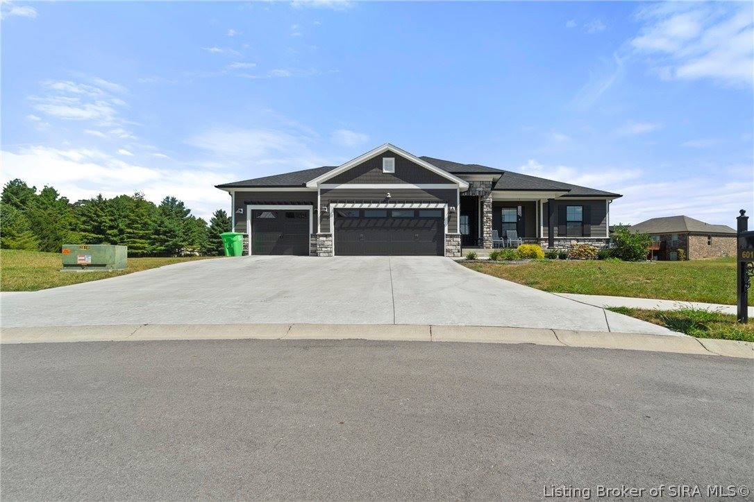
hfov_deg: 100.4
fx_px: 314
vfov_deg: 77.3
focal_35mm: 15
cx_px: 377
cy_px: 251
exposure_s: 1/1000
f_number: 8
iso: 400
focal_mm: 10
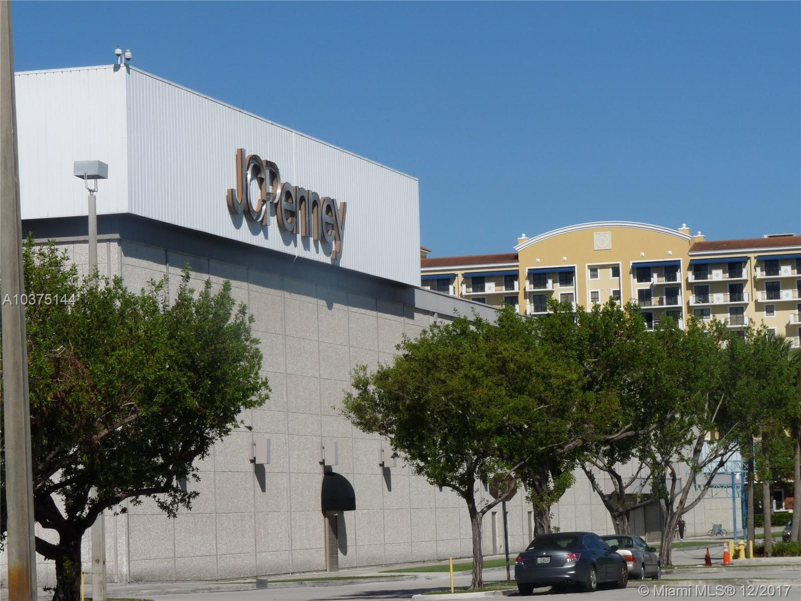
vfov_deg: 12.1
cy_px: 300
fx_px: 2823
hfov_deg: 16.1
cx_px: 400
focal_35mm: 122
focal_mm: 21.6
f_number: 8
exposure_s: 1/500
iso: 100
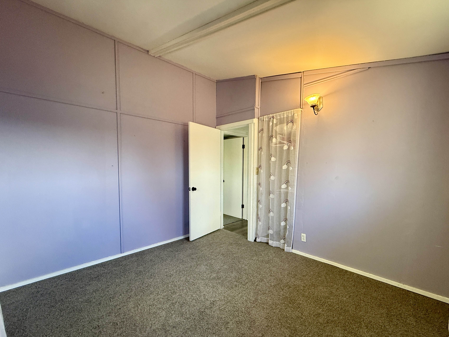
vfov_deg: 81.6
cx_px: 240
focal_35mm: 15
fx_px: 195
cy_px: 179
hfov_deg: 98.0
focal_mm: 2.22
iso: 320
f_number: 2.2
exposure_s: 1/74
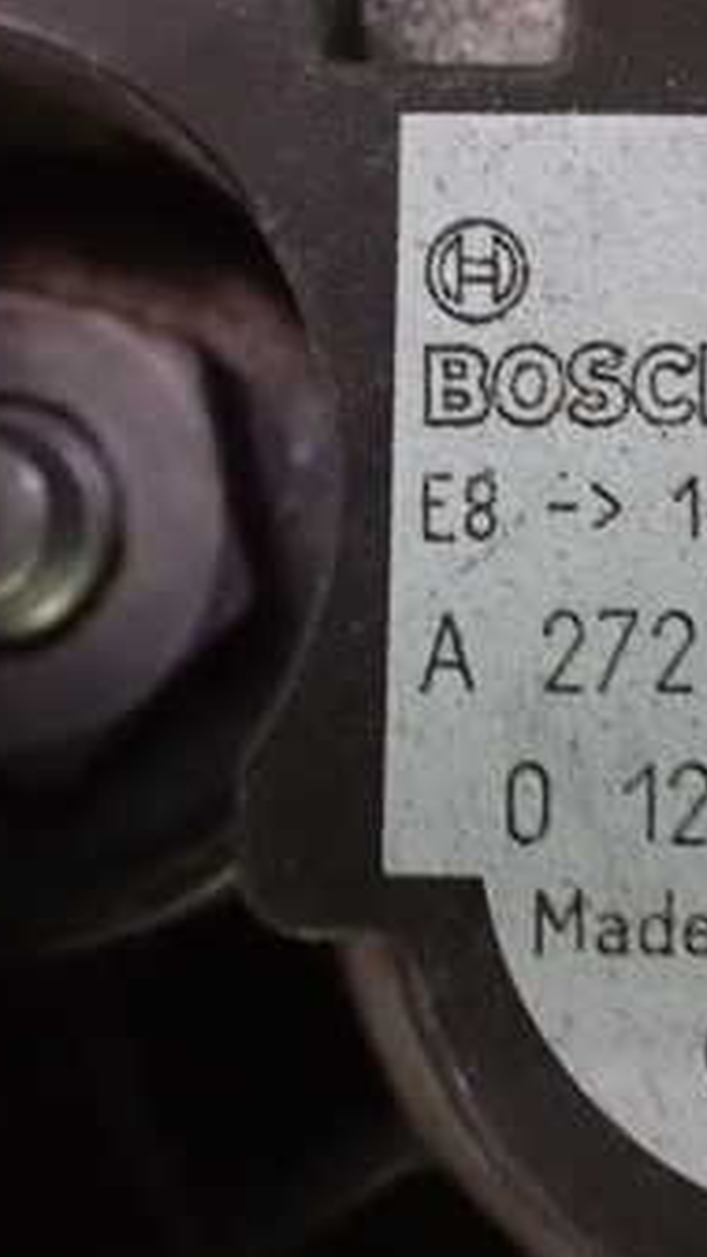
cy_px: 625
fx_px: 1934
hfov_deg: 20.1
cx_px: 707
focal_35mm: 58
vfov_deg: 36.0
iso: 1600
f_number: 2.3
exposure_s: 1/15
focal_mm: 5.4
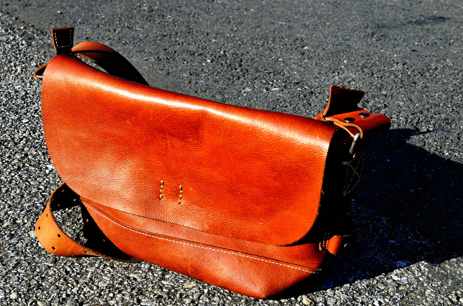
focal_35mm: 52
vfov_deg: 25.6
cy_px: 153
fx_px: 674
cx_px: 232
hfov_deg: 37.9
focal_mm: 35
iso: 100
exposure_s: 1/180
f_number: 8
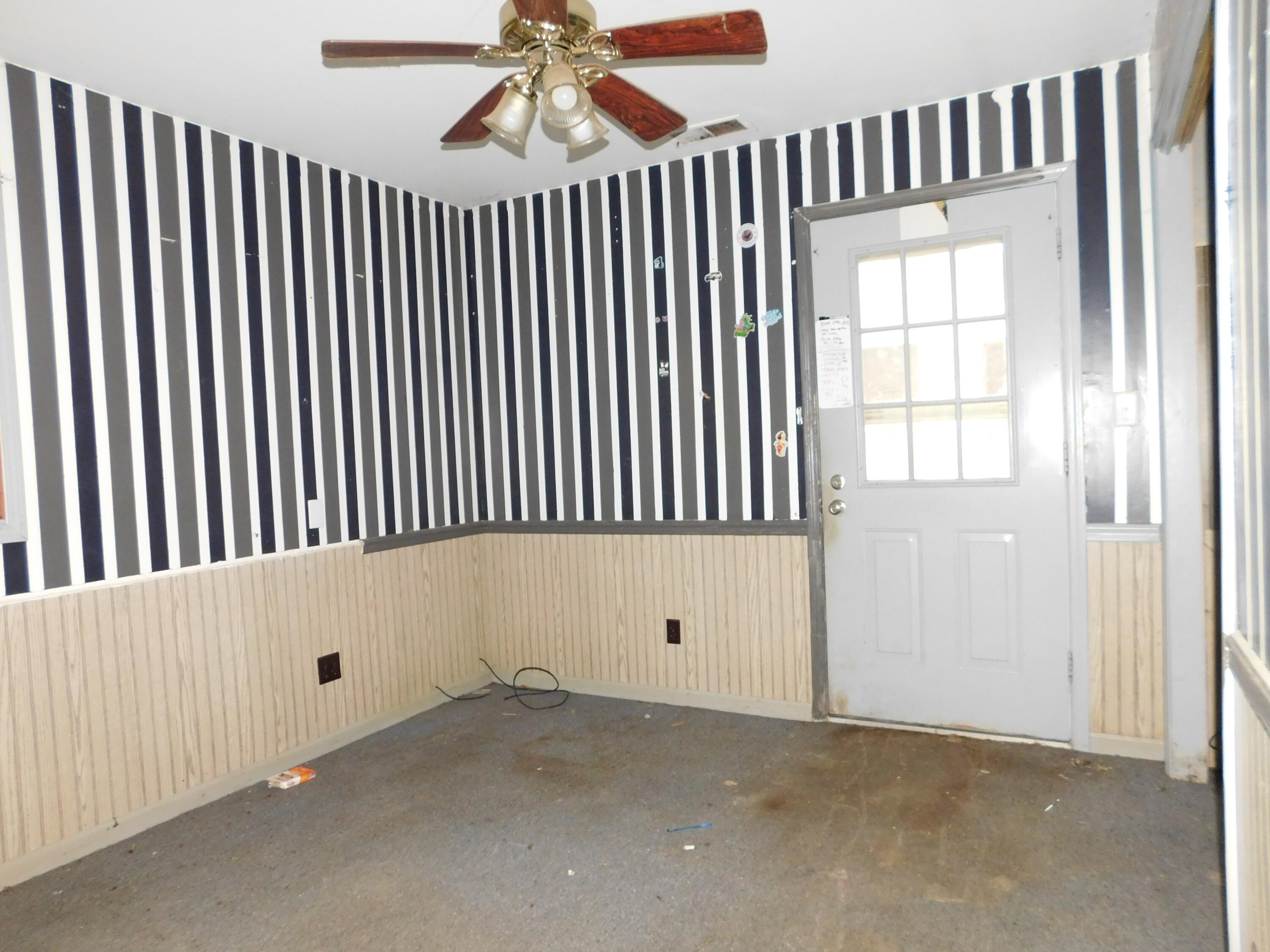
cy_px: 476
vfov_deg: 58.9
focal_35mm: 23
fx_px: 844
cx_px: 635
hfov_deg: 73.9
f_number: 3
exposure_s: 1/30
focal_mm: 4
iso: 320
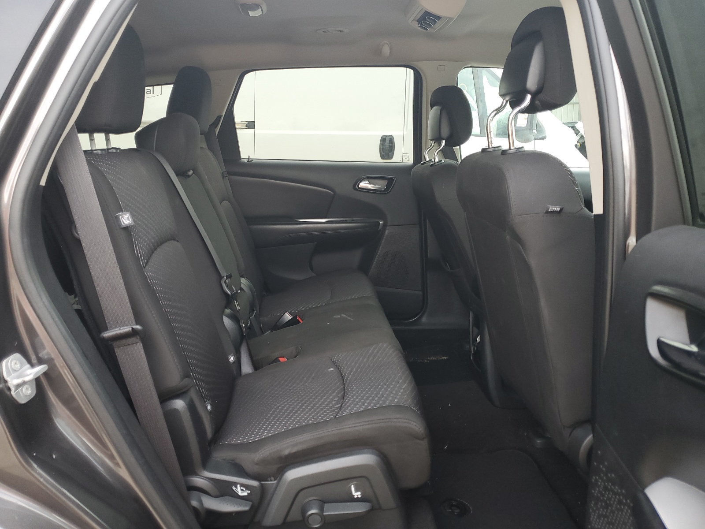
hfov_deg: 67.3
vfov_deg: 53.1
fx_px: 530
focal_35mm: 26
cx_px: 352
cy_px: 264
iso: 59
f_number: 1.5
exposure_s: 1/120
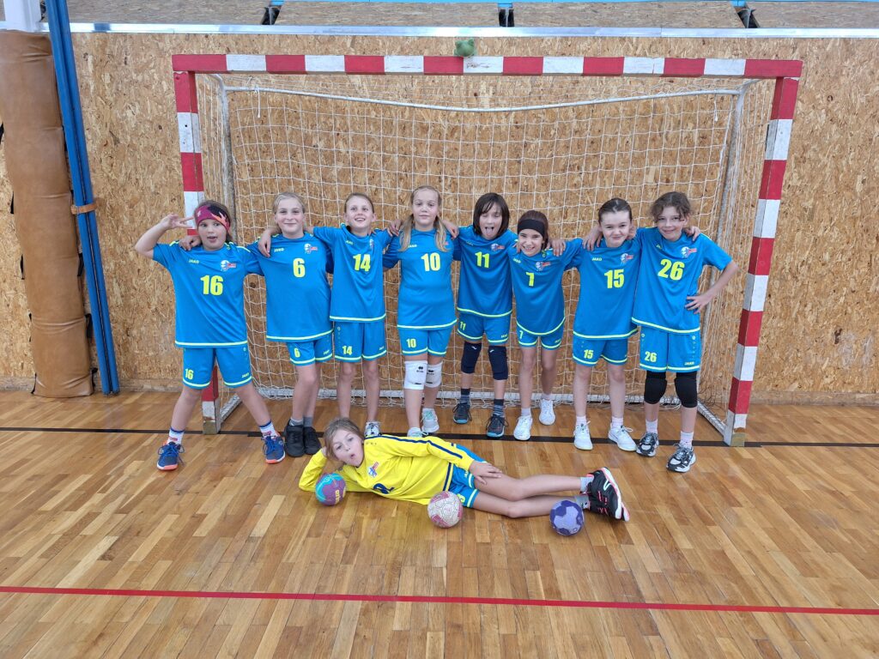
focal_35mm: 23
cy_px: 330
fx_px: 584
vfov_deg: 58.9
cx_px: 440
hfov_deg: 73.9
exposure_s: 1/50
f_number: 1.8
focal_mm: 5.54
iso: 160
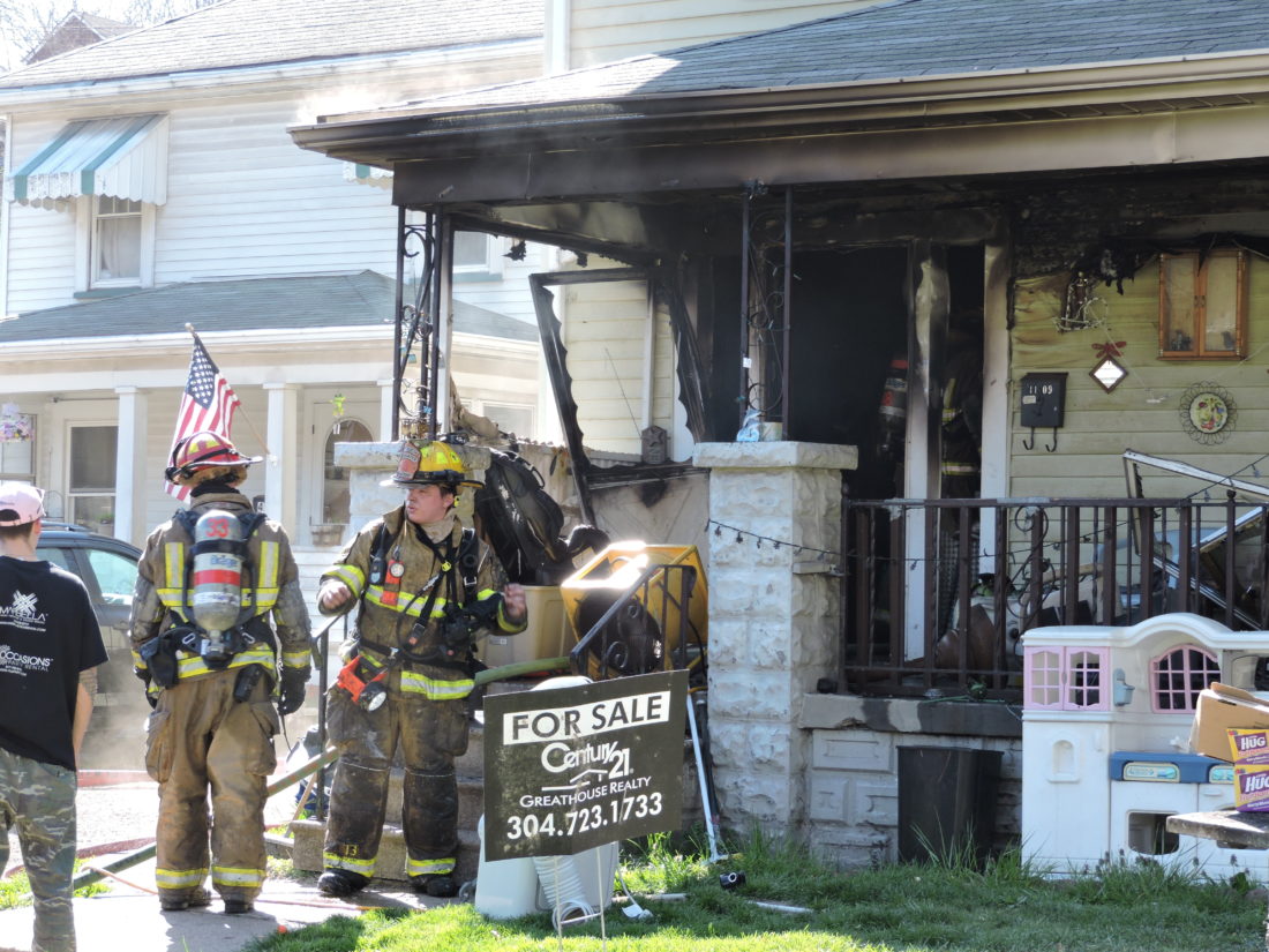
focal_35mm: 85
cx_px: 634
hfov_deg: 23.0
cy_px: 476
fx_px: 3116
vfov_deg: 17.4
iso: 100
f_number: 4
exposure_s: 1/100
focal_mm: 15.2
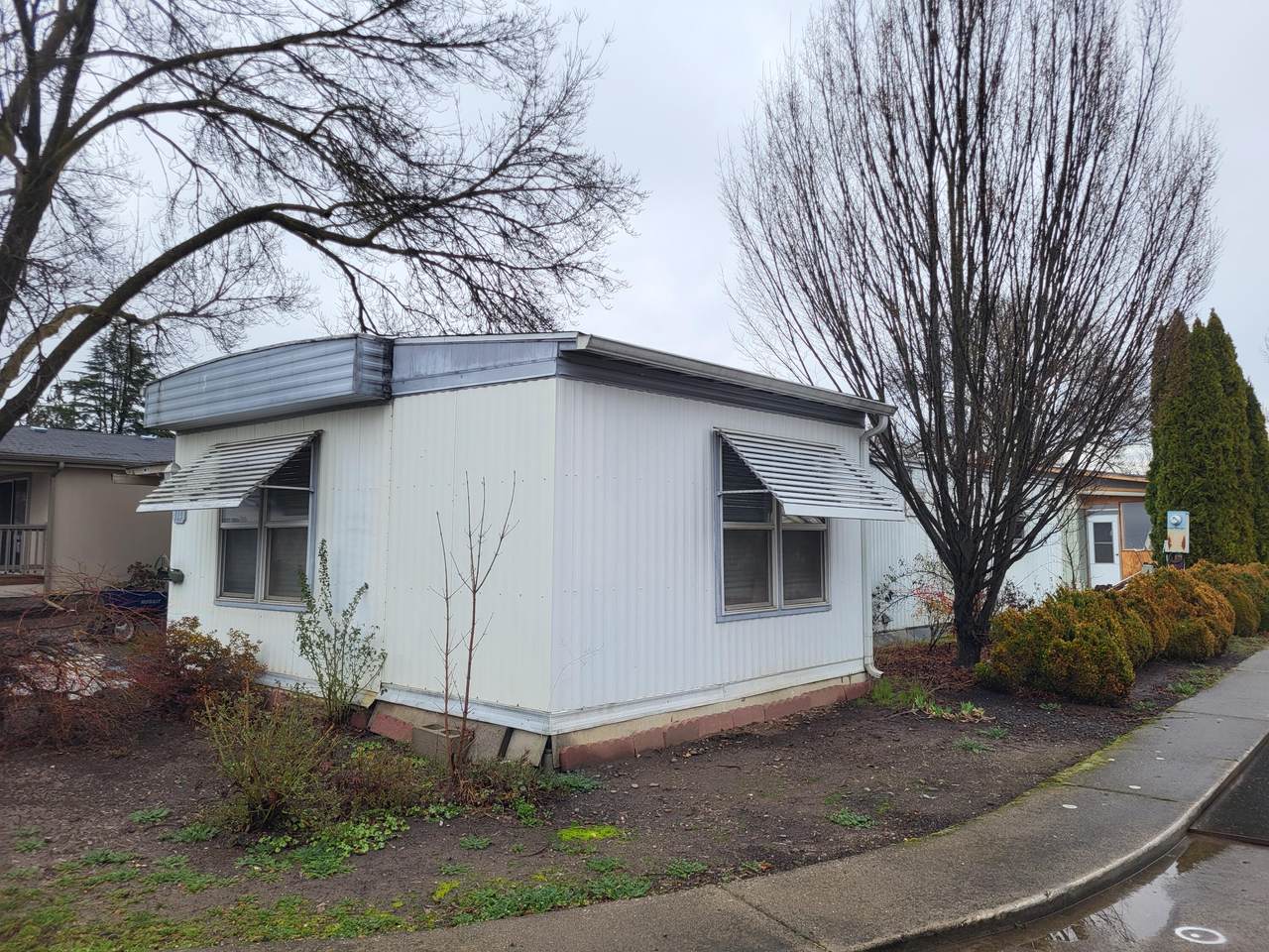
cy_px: 476
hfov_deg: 67.3
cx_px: 634
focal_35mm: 26
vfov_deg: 53.1
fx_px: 953
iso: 40
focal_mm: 5.4
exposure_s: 1/522
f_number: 1.8
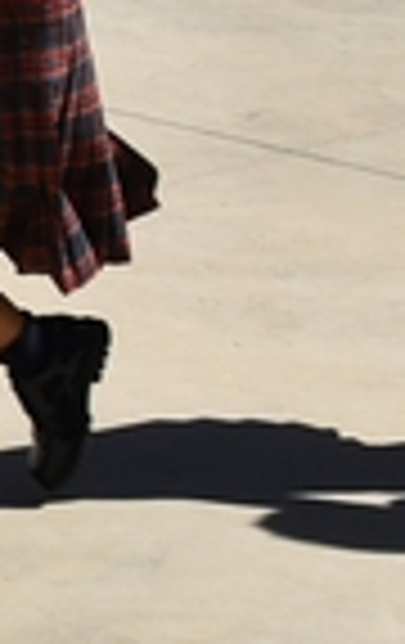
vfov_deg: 8.1
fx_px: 4393
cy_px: -513
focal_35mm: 250
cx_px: -1238
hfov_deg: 4.8
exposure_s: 1/400
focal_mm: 26
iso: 200
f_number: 10
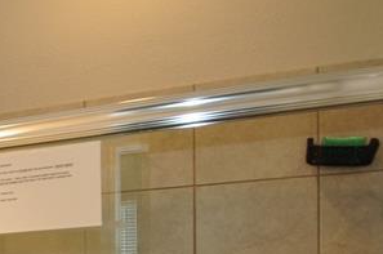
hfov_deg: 24.3
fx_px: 659
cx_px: -209
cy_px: 327
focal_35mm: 62
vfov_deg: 20.1
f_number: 4
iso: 400
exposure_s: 1/60
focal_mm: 12
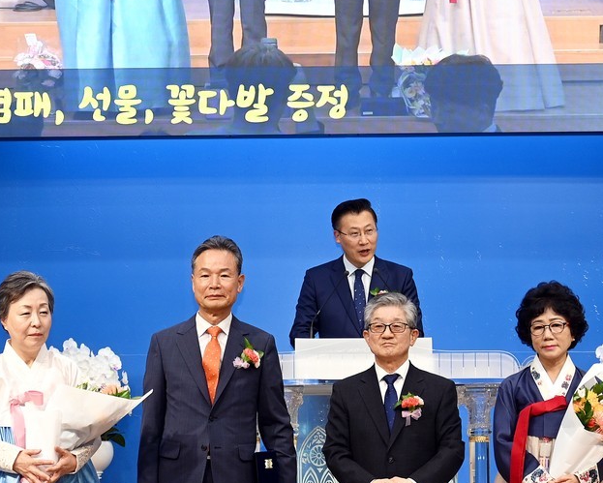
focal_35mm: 107
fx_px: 1910
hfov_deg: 17.9
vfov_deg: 14.3
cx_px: 287
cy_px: 383
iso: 450
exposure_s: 1/60
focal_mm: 37
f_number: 5.3
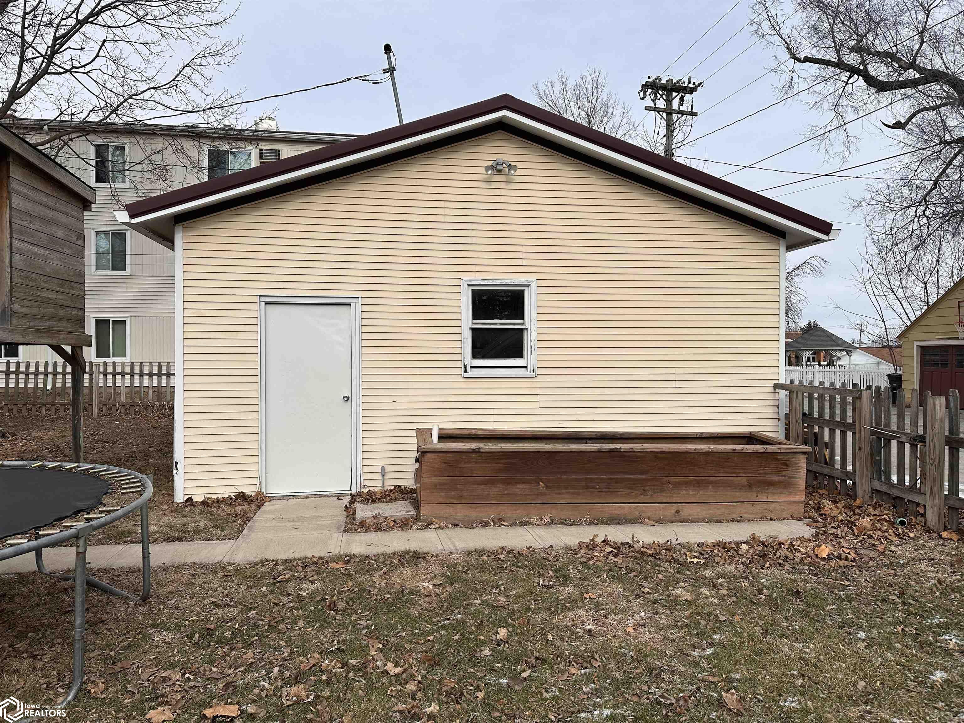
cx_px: 482
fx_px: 668
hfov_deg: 71.6
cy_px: 362
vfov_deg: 56.8
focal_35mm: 24
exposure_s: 1/5000
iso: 80
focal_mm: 6.86
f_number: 1.78
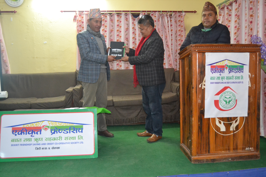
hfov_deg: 57.2
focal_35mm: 33
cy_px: 88
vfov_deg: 40.0
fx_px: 244
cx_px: 133
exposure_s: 1/60
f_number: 3.5
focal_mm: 22
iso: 3200
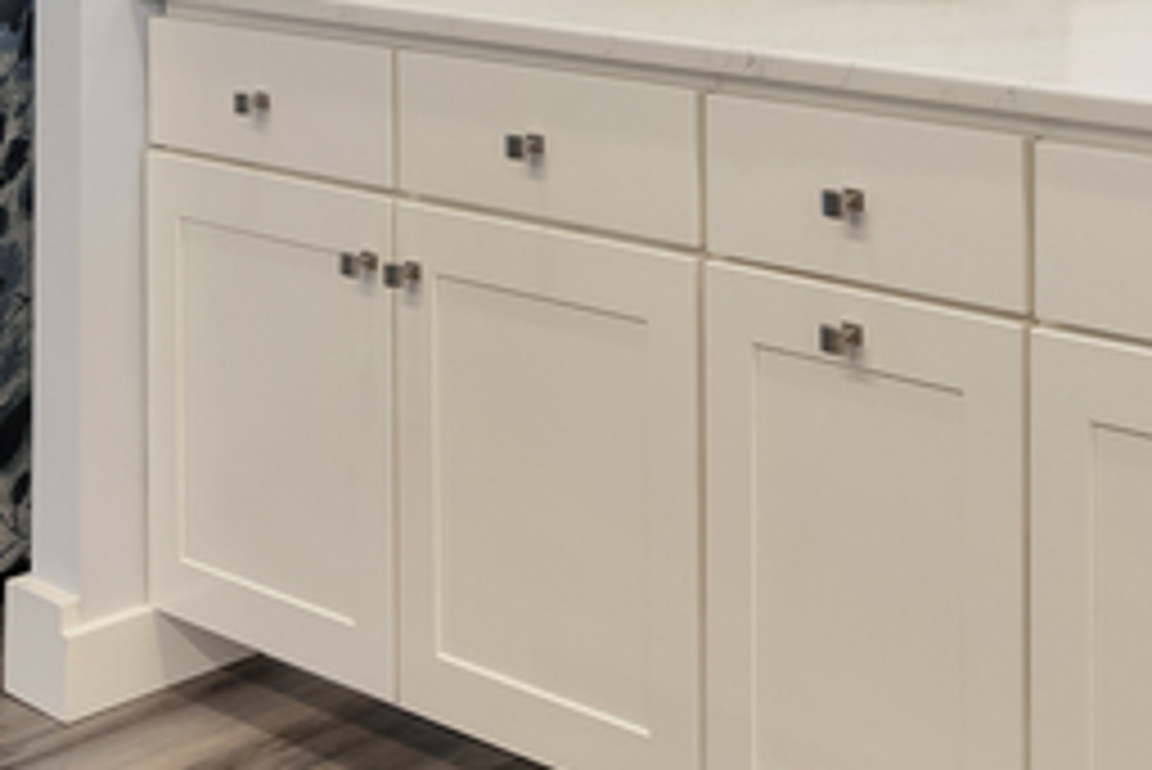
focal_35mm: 60
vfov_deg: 20.9
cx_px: 1746
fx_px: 1921
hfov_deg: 25.1
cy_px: -191
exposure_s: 1/20
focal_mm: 15
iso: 320
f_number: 8
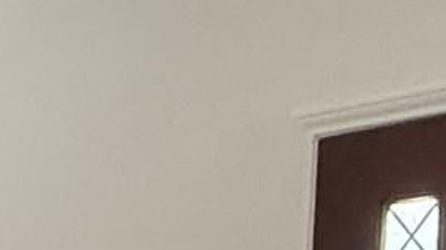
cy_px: 588
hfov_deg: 16.1
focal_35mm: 116
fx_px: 1371
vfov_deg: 9.4
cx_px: -312
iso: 500
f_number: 2.2
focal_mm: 2.22
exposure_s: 1/60
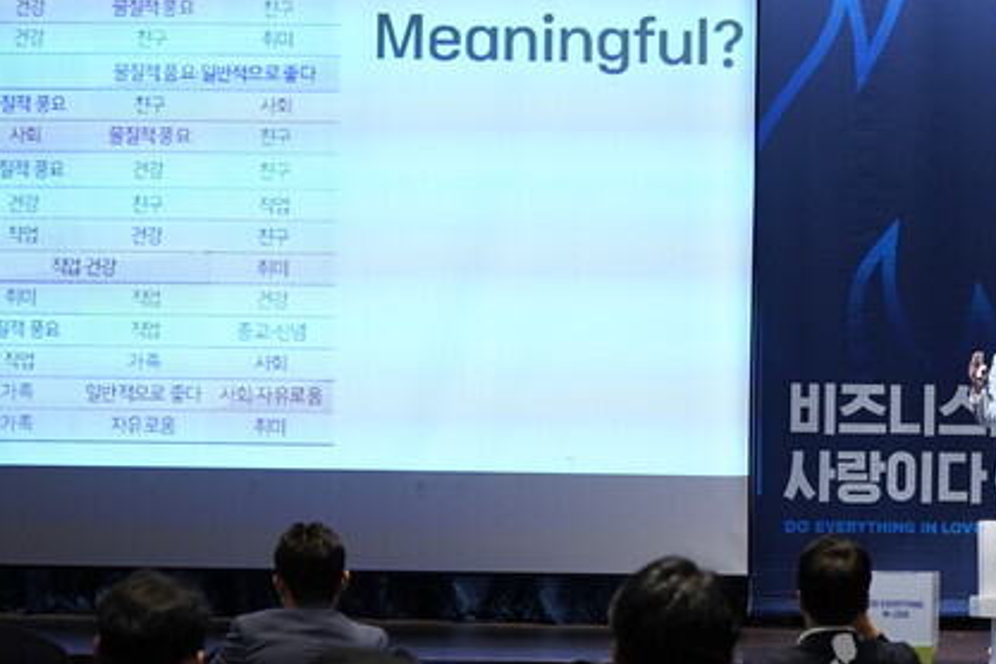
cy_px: 399
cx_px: 638
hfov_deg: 17.3
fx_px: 3264
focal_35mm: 118
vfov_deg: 11.6
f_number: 4
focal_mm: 55
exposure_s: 1/125
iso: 2000
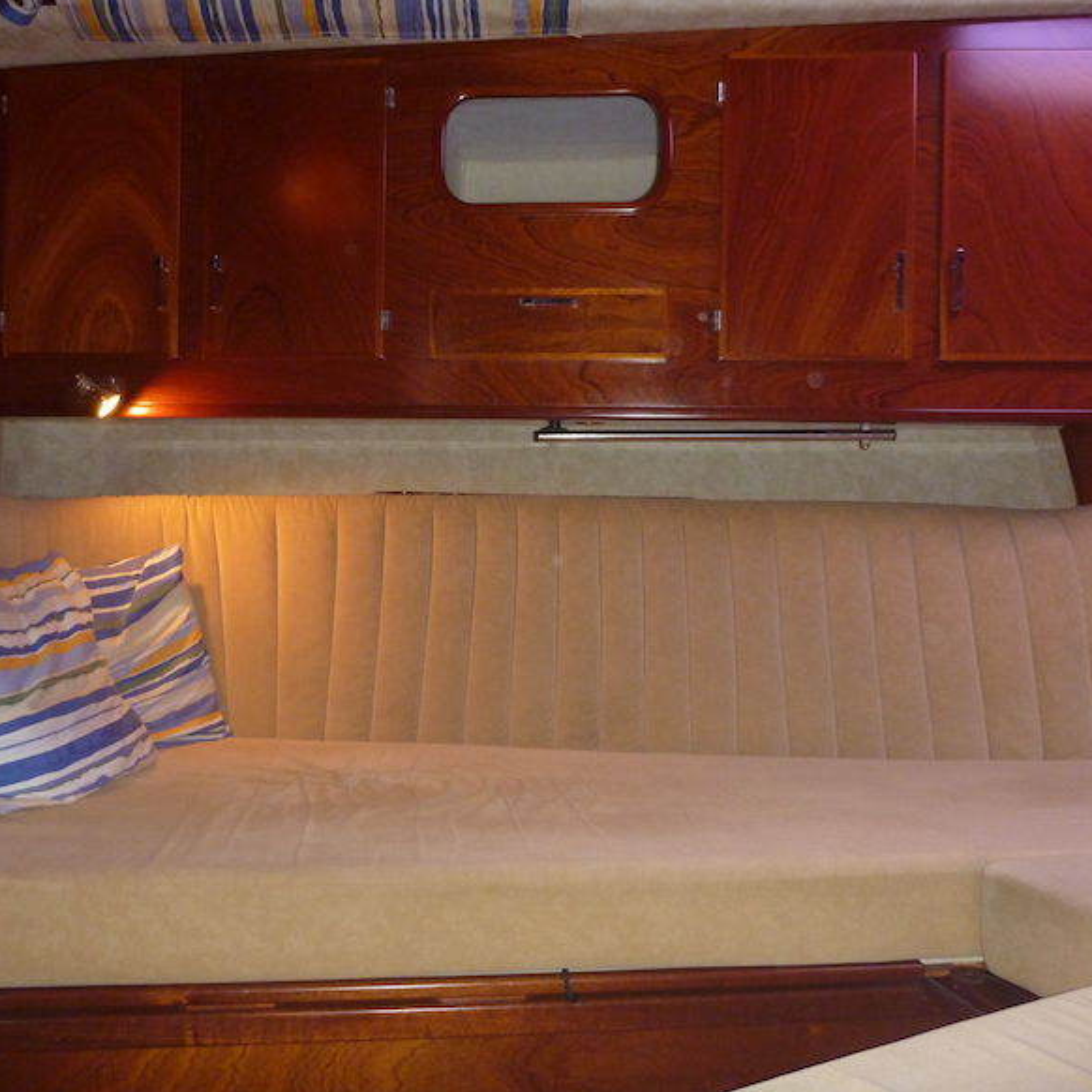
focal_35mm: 34
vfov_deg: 48.4
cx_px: 537
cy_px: 533
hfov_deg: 48.4
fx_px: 1213
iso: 320
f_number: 3.3
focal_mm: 4.9
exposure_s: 1/30
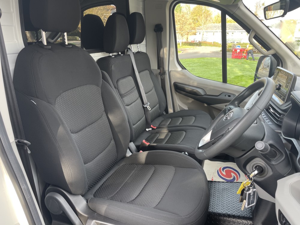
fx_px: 217
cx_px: 150
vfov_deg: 54.9
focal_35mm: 25
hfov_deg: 69.4
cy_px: 112
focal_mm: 5.1
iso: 64
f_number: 1.6
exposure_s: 1/121
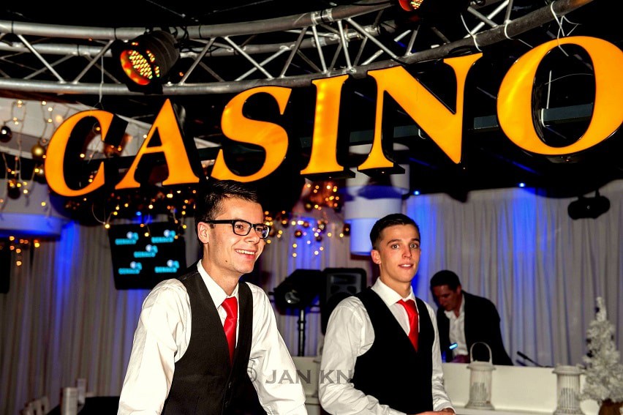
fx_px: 951
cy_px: 208
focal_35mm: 55
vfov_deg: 24.6
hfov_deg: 36.3
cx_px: 312
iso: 640
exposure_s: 1/60
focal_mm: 55
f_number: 4
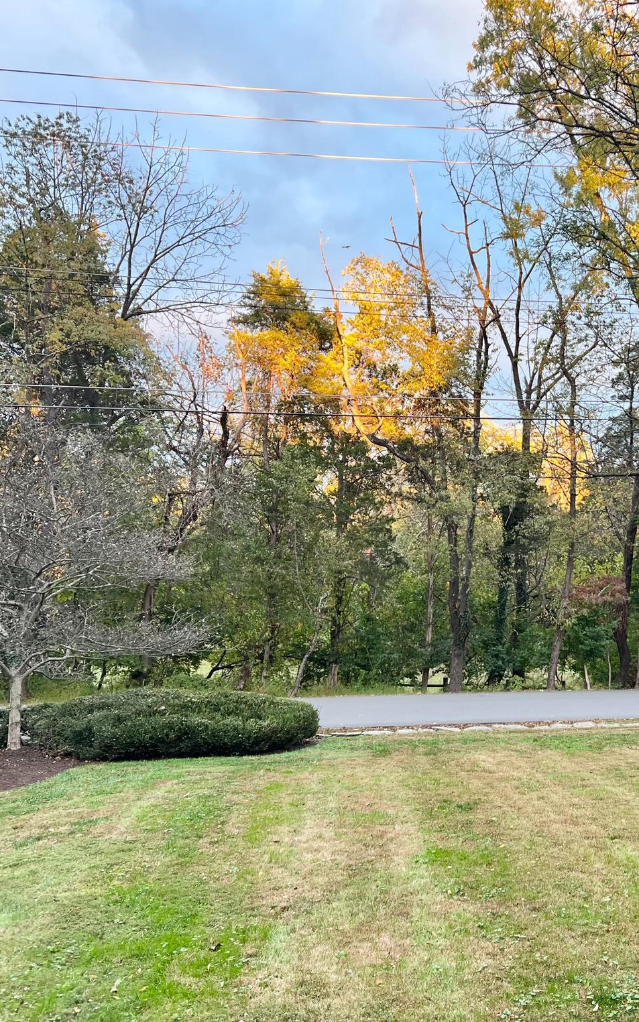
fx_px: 1031
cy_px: 510
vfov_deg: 52.8
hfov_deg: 33.5
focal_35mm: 37
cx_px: 502
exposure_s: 1/121
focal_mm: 5.7
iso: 80
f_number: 1.5
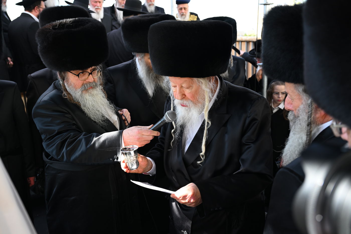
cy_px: 117
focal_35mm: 36
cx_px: 176
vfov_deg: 36.9
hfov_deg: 53.1
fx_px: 351
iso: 250
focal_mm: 36
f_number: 5
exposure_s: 1/250
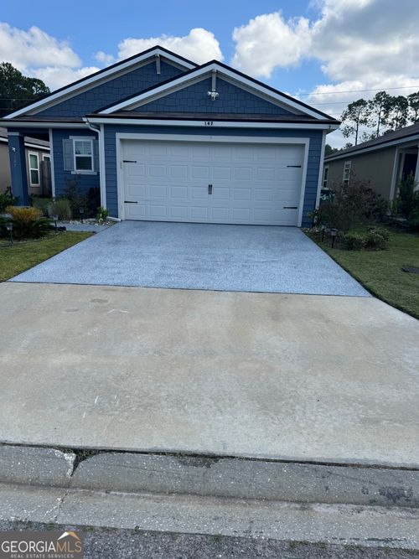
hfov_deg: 56.8
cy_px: 280
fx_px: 387
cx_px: 210
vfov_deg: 71.6
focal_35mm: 24
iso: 80
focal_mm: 6.76
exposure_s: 1/3247
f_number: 1.78
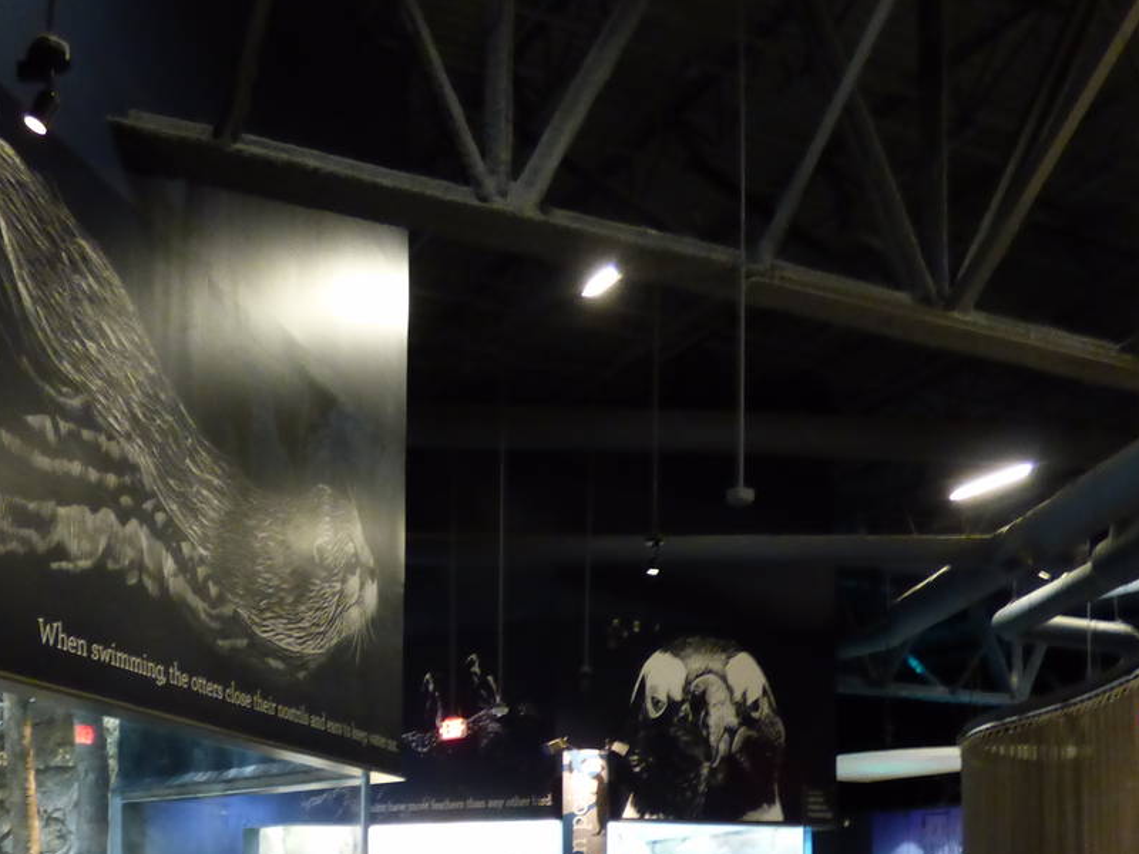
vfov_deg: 33.4
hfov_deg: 46.4
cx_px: 424
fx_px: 1316
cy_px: 817
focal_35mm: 40
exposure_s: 1/8
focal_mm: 3.58
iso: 800
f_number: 2.8
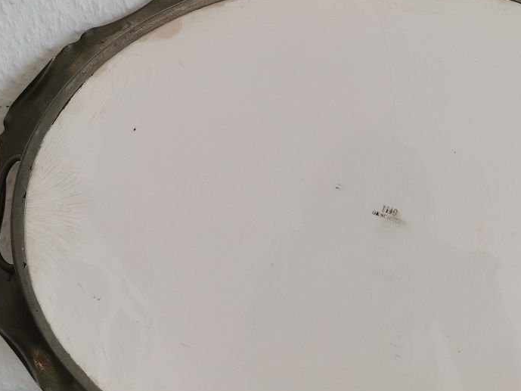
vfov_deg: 30.8
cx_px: 348
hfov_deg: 39.9
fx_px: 708
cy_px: 234
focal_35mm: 47
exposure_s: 1/118
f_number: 1.6
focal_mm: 5.56
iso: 50
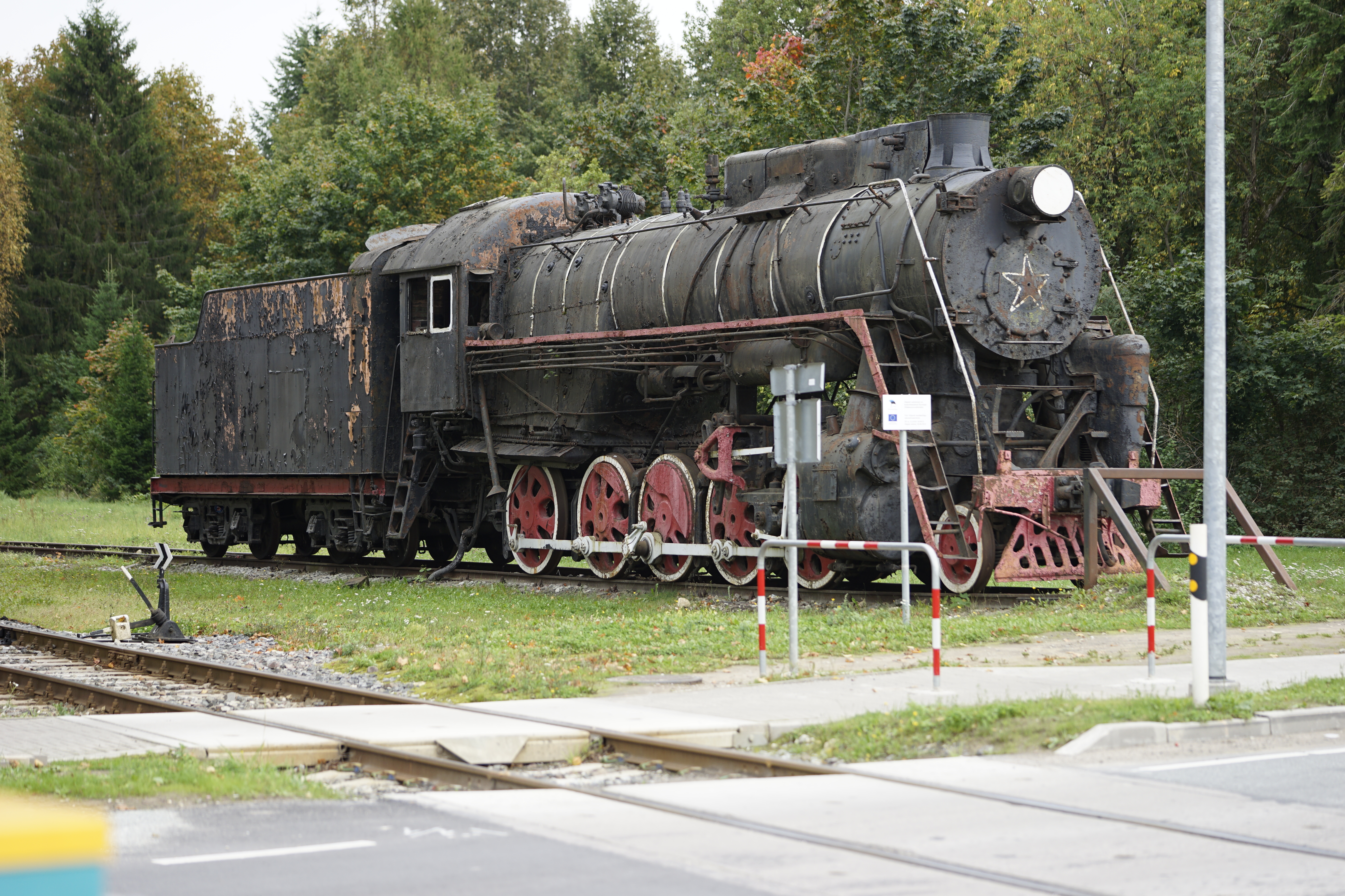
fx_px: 3362
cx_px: 672
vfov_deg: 15.2
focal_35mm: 90
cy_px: 448
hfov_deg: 22.6
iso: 200
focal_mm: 90
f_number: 2.8
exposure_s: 1/320
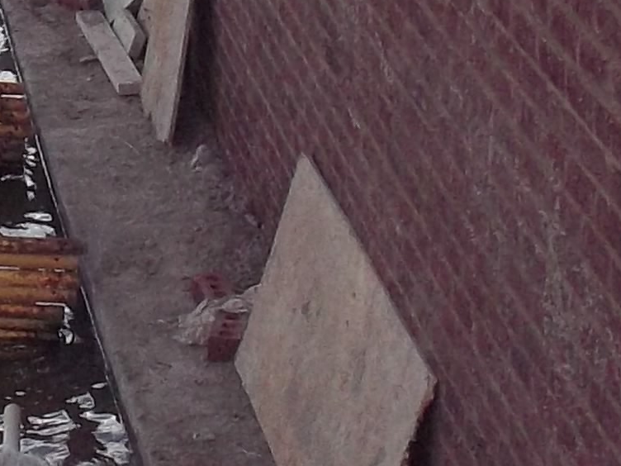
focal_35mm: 202
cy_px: -264
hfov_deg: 9.7
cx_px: -42
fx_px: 3624
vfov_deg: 7.2
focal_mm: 6.3
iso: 160
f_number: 4.5
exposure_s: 1/400
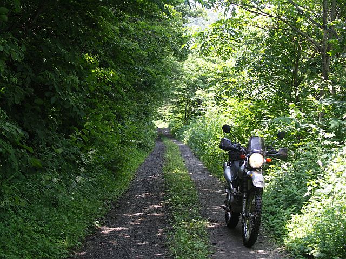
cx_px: 173
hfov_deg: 29.8
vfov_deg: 22.6
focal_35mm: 65
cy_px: 130
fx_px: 650
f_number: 3.2
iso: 50
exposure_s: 1/80
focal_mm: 16.9
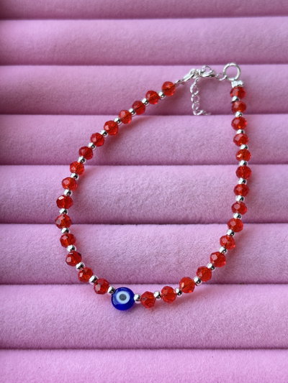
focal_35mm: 52
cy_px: 192
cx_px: 144
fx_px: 577
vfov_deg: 36.8
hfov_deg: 28.0
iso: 32
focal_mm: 5.96
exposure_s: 1/132
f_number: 1.6
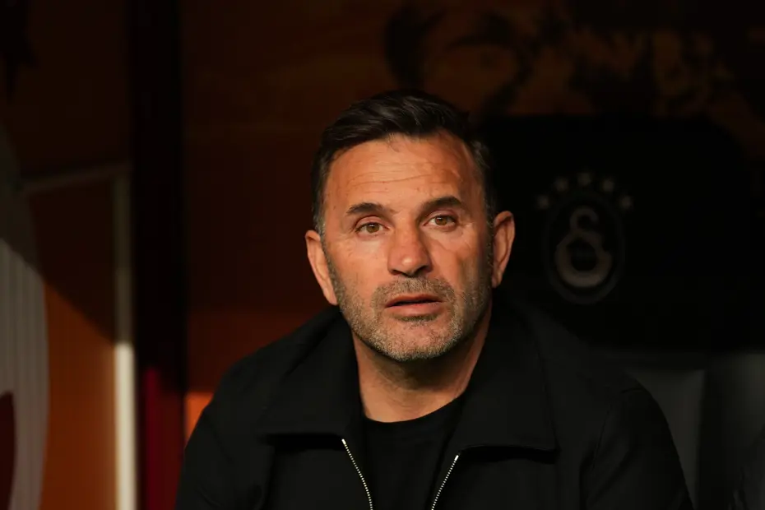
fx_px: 2656
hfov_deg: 16.4
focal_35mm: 125
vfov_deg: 11.0
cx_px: 382
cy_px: 255
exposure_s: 1/320
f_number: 2.8
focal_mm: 125
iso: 1000
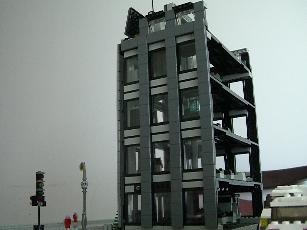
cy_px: 109
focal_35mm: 44
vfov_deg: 32.9
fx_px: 390
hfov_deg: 42.9
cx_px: 138
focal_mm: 6.2
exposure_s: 1/50
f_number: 2.7
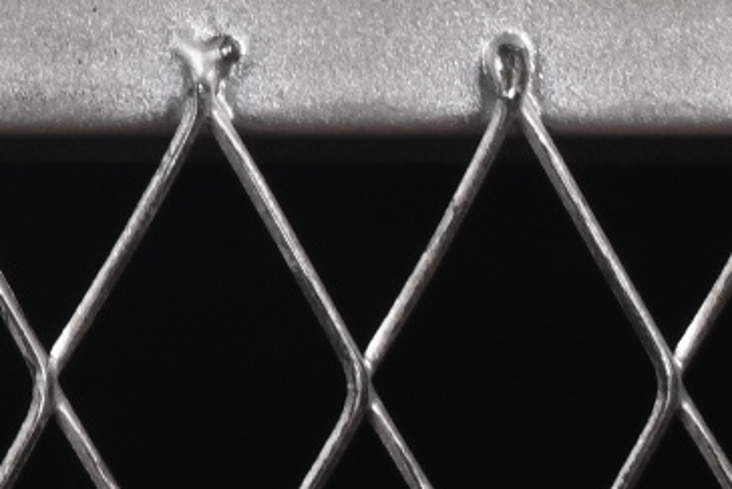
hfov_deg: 3.6
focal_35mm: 573
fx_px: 11655
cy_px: -1238
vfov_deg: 2.4
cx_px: -770
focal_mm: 50
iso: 160
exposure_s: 1/80
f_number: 8
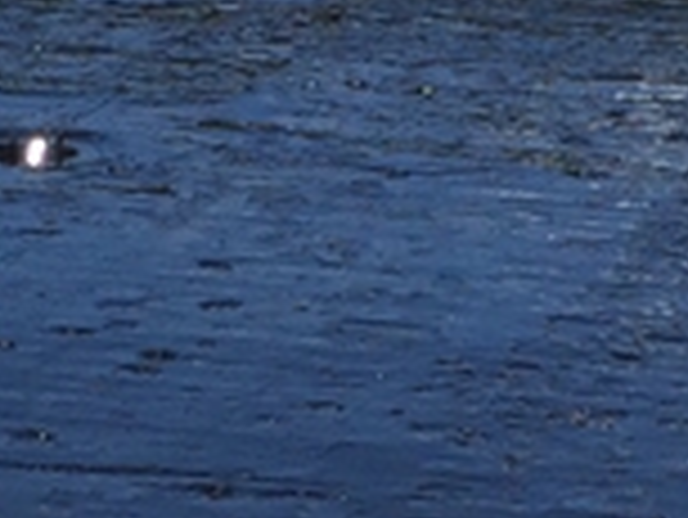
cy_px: 405
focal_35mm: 212
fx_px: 4217
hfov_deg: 9.3
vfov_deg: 7.0
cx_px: 283
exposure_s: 1/4115
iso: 40
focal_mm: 4.12
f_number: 2.2
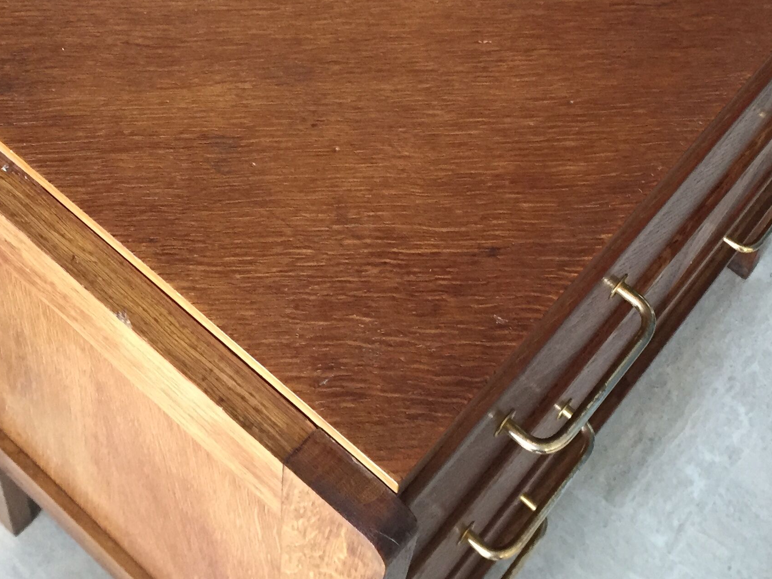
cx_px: 390
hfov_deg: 34.3
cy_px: 64
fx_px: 1249
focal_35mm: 56
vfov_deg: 25.3
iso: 200
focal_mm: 4.15
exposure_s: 1/33
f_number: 2.2
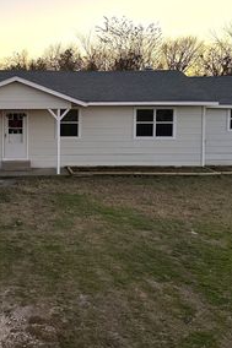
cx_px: 27
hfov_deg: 29.3
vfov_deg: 44.1
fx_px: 426
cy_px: 129
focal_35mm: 44
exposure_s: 1/60
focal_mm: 6.86
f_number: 1.78
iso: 320
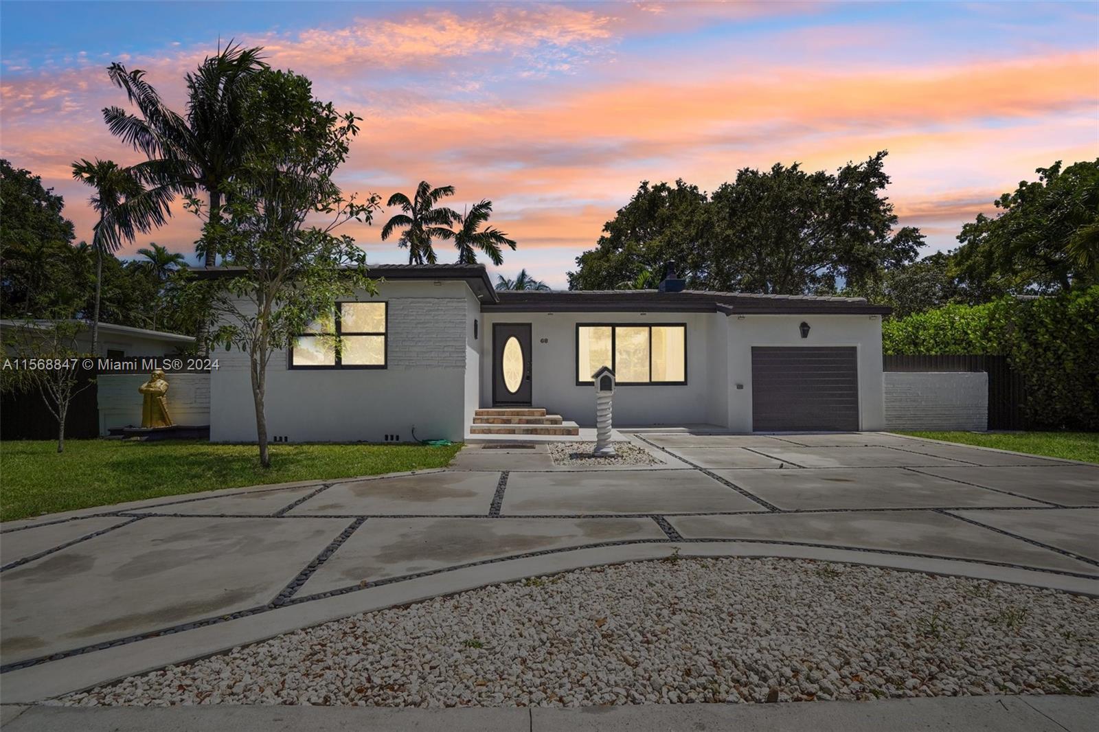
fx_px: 488
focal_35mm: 16
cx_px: 550
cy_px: 366
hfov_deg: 96.7
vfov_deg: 73.7
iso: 400
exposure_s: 1/1250
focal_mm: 16
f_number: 10
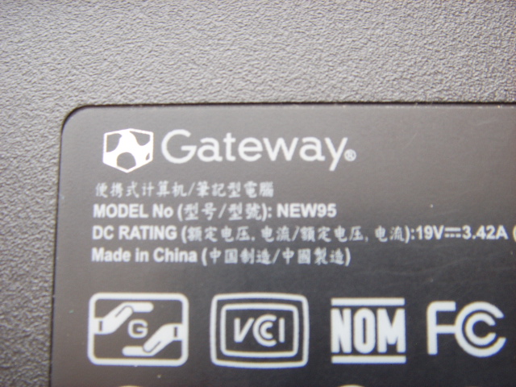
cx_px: 258
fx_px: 581
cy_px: 194
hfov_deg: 47.9
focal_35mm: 39
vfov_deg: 36.8
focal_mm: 6.6
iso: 63
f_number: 3.5
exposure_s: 1/3
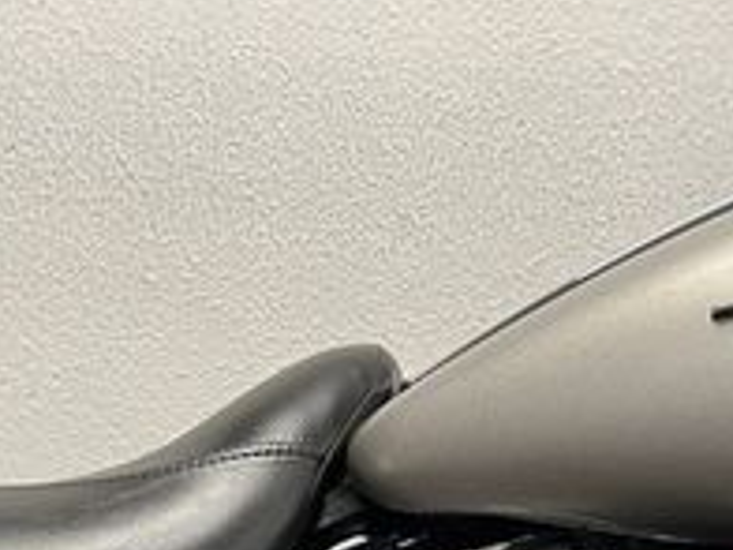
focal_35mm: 85
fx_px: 1800
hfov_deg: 22.9
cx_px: 497
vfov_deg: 15.9
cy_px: 838
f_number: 1.6
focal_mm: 5.1
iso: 125
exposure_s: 1/50
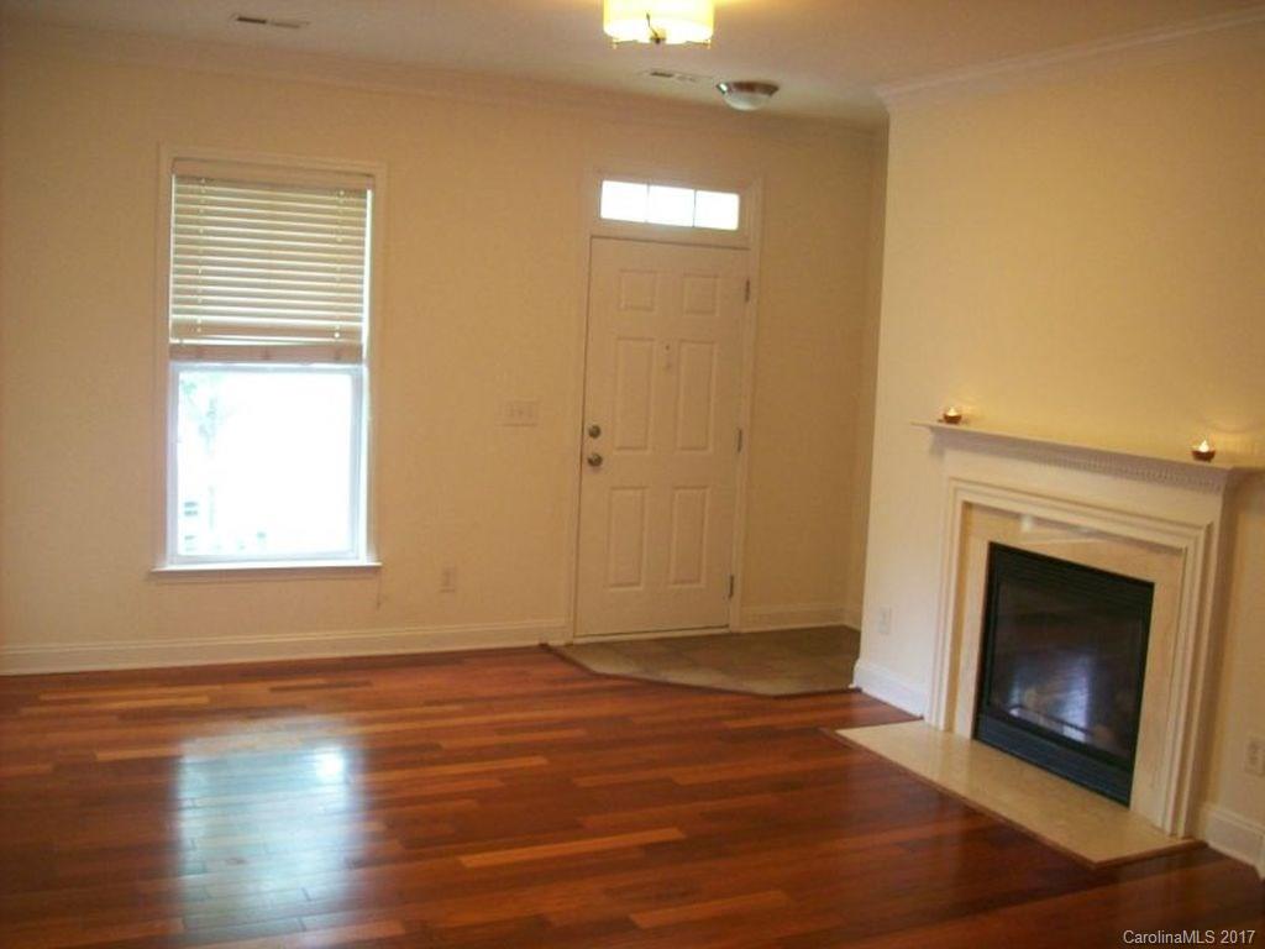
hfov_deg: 51.4
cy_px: 474
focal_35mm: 36
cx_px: 632
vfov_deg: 39.7
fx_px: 1316
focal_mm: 6
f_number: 2.7
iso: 200
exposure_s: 1/9.41
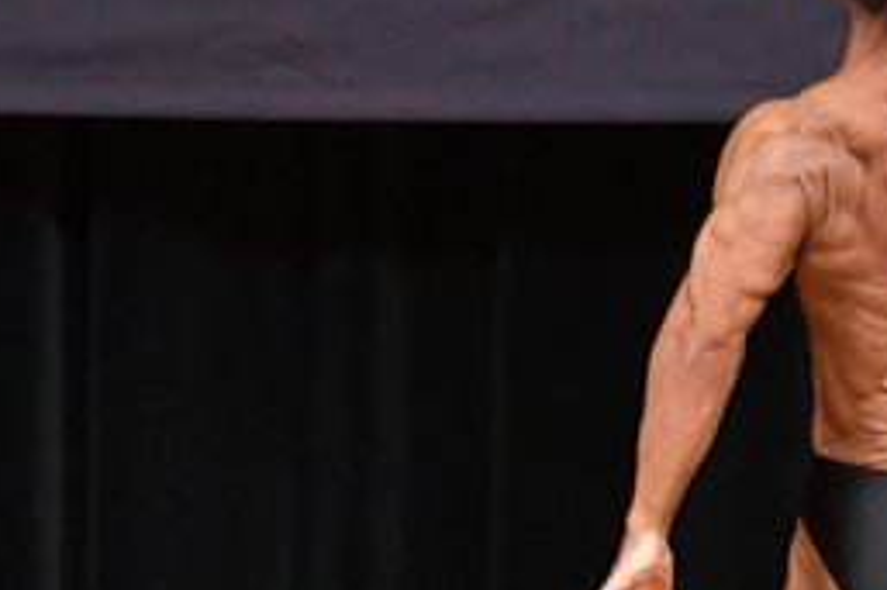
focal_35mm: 906
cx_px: 1006
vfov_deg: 1.5
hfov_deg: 2.3
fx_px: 22308
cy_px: 469
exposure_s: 1/400
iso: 5000
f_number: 5.6
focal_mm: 200
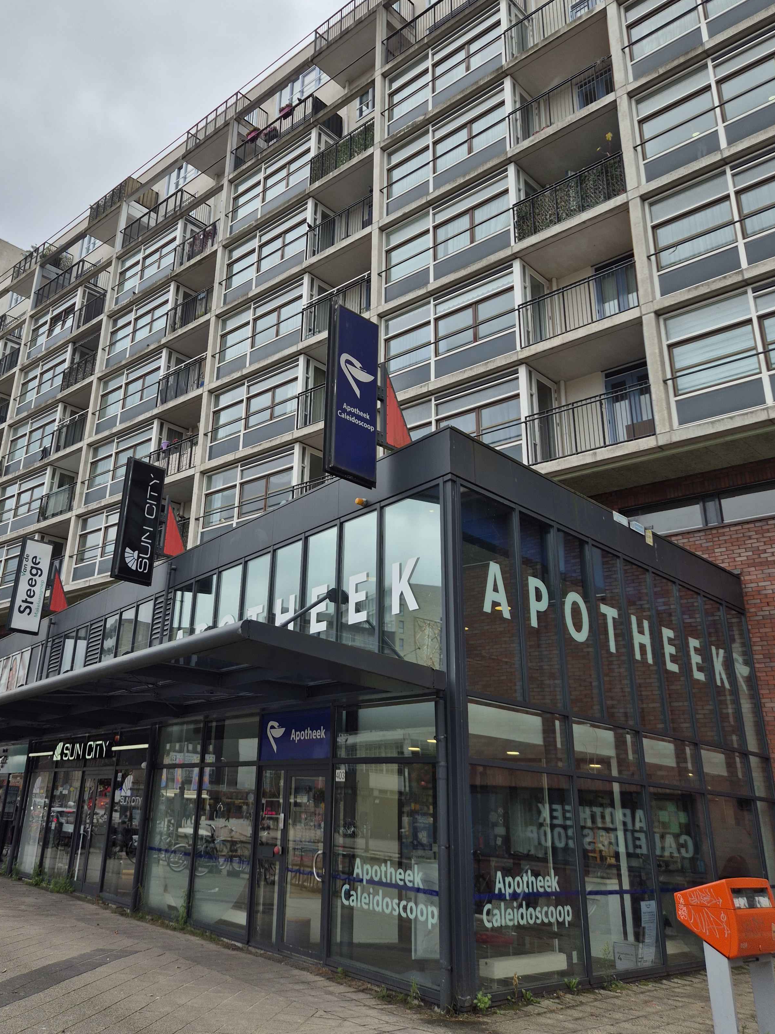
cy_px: 435
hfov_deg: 47.9
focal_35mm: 29
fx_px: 866
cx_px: 308
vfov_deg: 61.3
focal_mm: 5.4
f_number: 1.8
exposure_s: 1/958
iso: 25
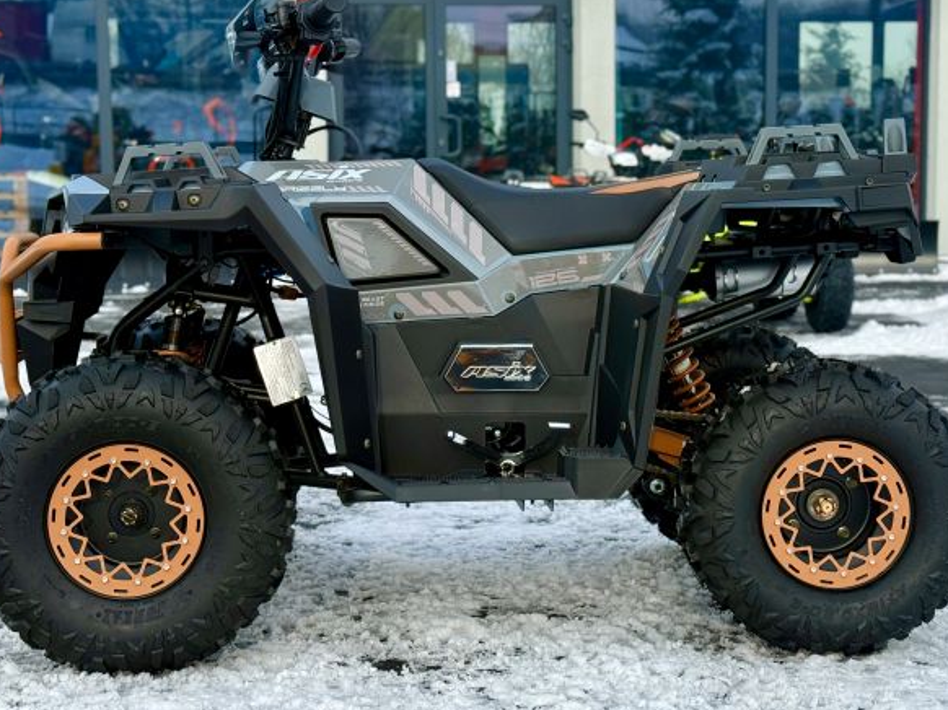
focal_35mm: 66
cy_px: 322
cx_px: 474
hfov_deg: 29.4
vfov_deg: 22.2
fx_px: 1807
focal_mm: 6.76
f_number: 1.78
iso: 64
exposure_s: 1/1931
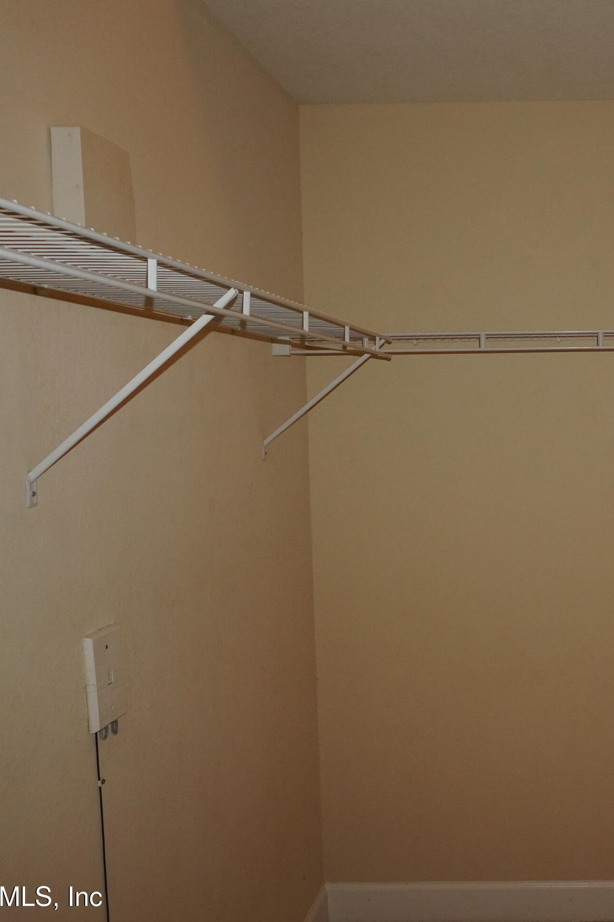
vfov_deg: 51.9
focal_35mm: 37
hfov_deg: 33.8
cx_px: 568
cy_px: 466
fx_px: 947
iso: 1600
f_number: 5.6
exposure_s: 1/160
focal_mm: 16
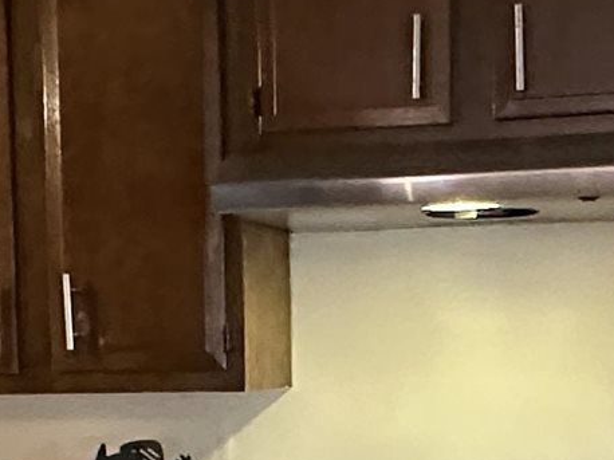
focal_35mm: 94
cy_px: 565
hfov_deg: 20.8
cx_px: 227
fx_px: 1666
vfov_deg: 15.1
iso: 1250
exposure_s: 1/60
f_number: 2.2
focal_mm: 2.22
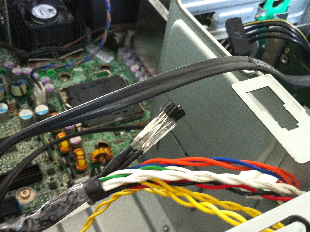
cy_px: 124
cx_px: 153
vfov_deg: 32.1
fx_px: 402
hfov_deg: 42.1
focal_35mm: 45
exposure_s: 1/15
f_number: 2.8
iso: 250
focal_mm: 3.85
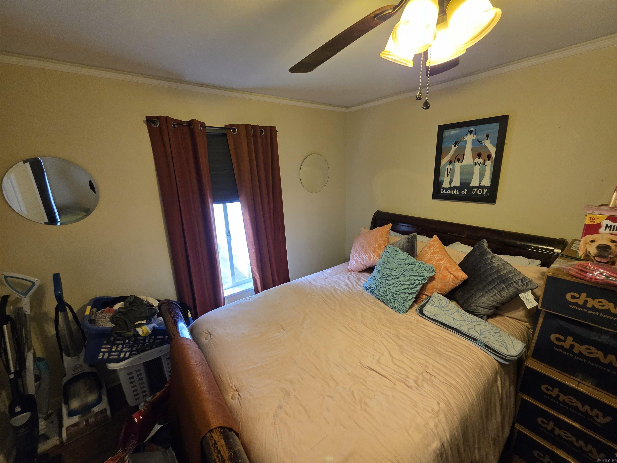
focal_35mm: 13
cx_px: 308
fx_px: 232
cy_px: 232
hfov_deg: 106.2
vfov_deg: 89.9
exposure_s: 1/120
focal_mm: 2.2
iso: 250
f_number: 1.9
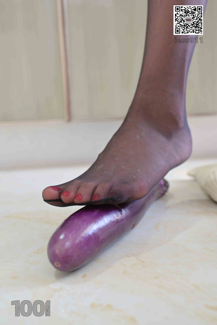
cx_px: 108
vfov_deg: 54.4
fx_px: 316
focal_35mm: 35
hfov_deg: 37.9
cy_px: 162
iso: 800
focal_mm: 35
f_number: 4
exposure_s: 1/160
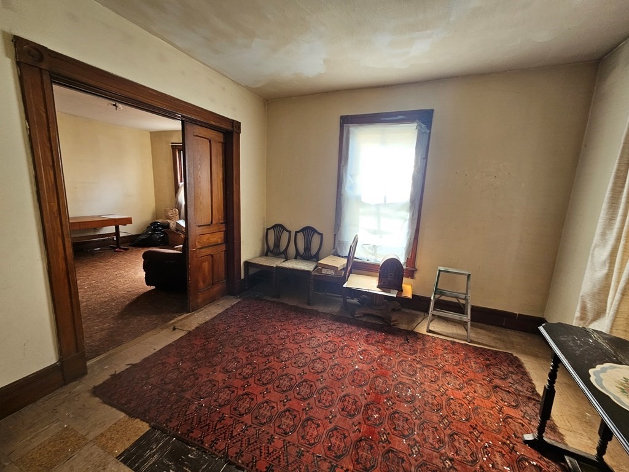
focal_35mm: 13
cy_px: 236
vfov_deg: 89.9
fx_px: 236
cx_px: 314
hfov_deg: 106.2
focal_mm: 2.2
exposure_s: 1/60
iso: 125
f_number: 2.2
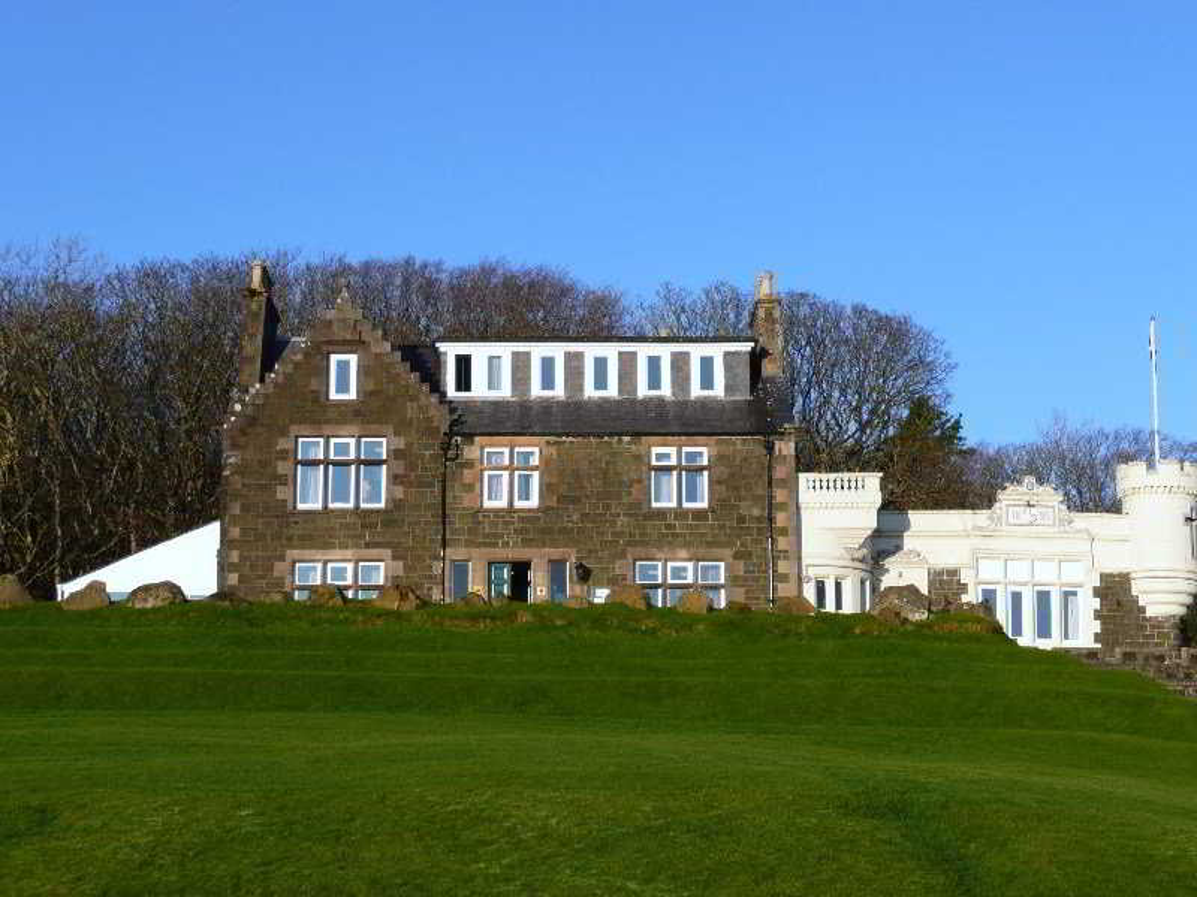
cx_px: 598
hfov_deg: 25.3
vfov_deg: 19.1
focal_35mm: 77
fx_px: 2663
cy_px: 448
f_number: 4.6
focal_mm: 12.7
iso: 100
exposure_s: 1/400
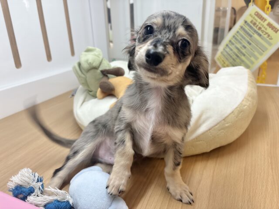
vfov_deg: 53.1
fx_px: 210
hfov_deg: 67.3
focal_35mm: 26
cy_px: 104
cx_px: 140
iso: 64
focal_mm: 5.96
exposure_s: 1/100
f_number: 1.6
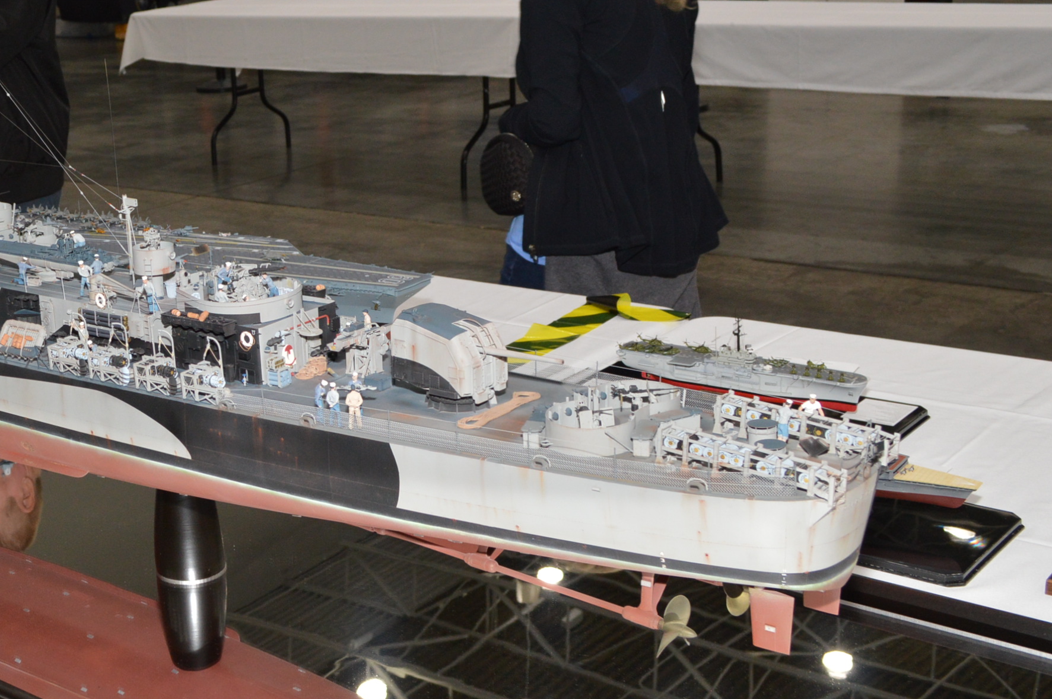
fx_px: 1635
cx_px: 161
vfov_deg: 24.1
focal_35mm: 56
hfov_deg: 34.2
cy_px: 314
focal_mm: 22
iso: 640
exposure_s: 1/60
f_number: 8
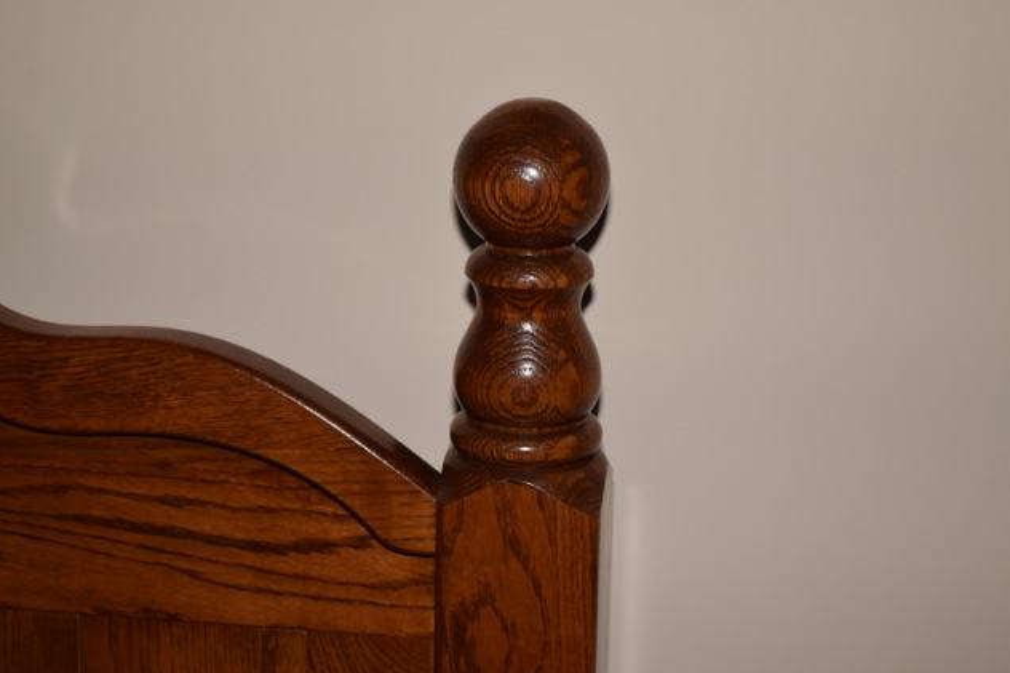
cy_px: 340
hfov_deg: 26.7
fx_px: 2132
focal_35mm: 76
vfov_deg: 17.9
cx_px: 510
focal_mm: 50
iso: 100
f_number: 5.6
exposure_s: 1/100
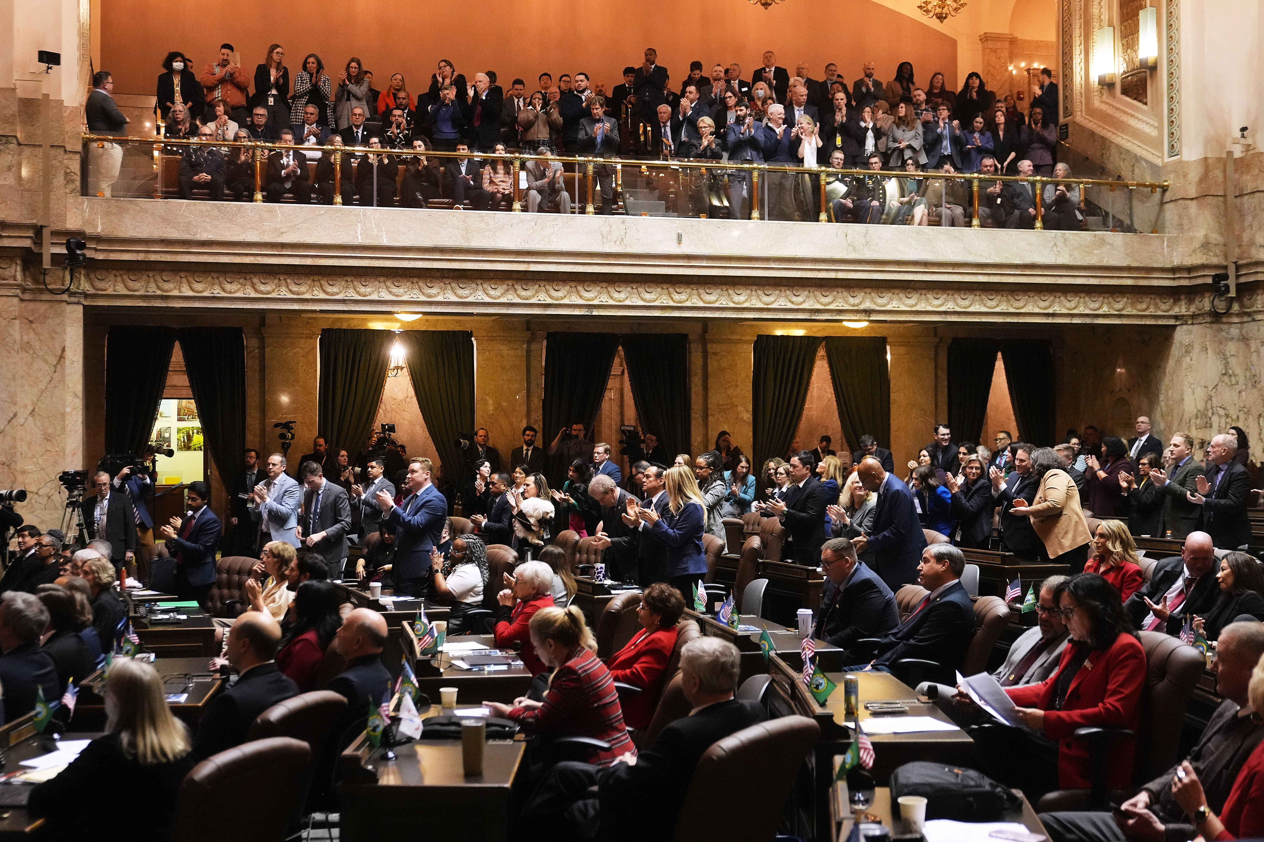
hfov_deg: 44.5
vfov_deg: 30.5
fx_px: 1545
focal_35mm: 44
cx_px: 632
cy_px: 421
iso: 6400
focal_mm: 44
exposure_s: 1/400
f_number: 2.8
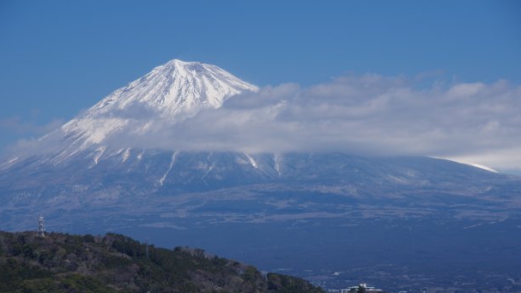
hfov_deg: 16.0
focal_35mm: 134
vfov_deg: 9.1
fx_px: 1852
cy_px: 173
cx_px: 259
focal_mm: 85
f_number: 7.1
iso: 100
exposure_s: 1/640
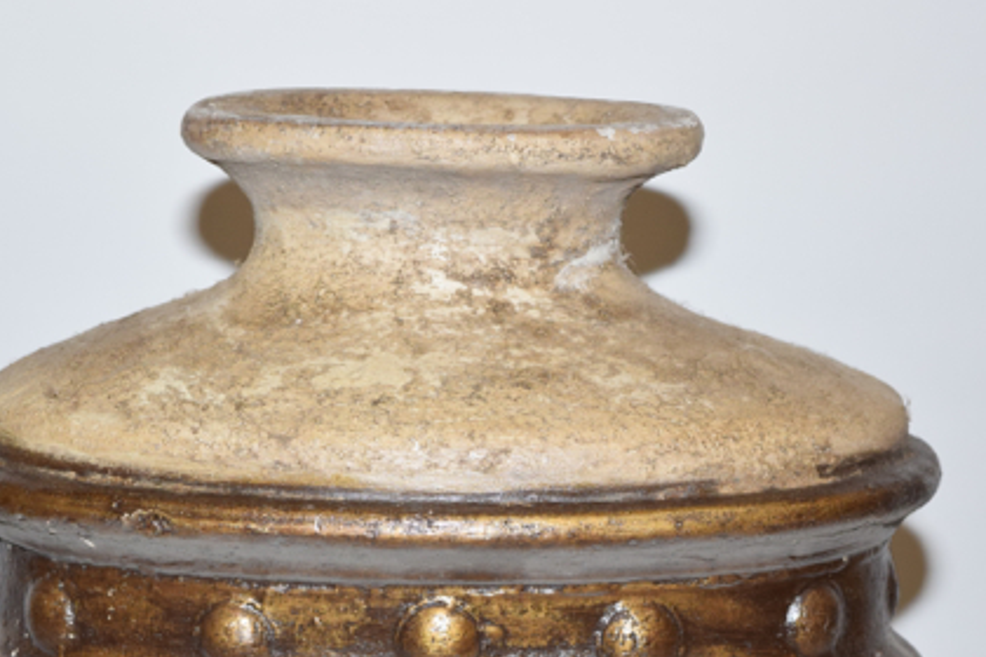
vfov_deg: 10.9
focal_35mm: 126
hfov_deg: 16.3
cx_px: 425
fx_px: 3444
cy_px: 494
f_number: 5.6
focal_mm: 55
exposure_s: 1/125
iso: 800
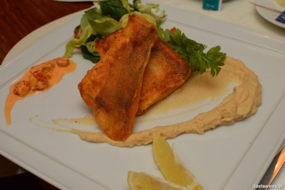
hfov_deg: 37.8
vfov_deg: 25.8
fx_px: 416
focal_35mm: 52
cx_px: 142
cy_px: 95
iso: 400
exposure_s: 1/200
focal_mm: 35
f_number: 7.1
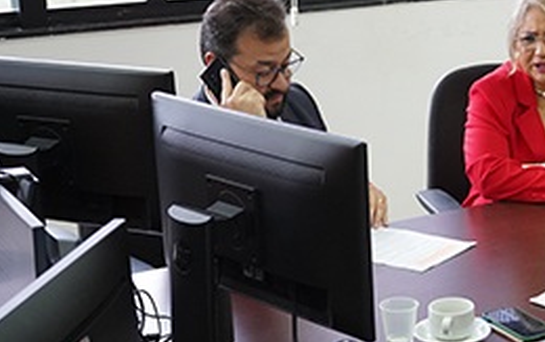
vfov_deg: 15.0
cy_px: 212
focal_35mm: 87
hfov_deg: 22.5
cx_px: 589
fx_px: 1293
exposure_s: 1/200
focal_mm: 39
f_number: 5.6
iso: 3200
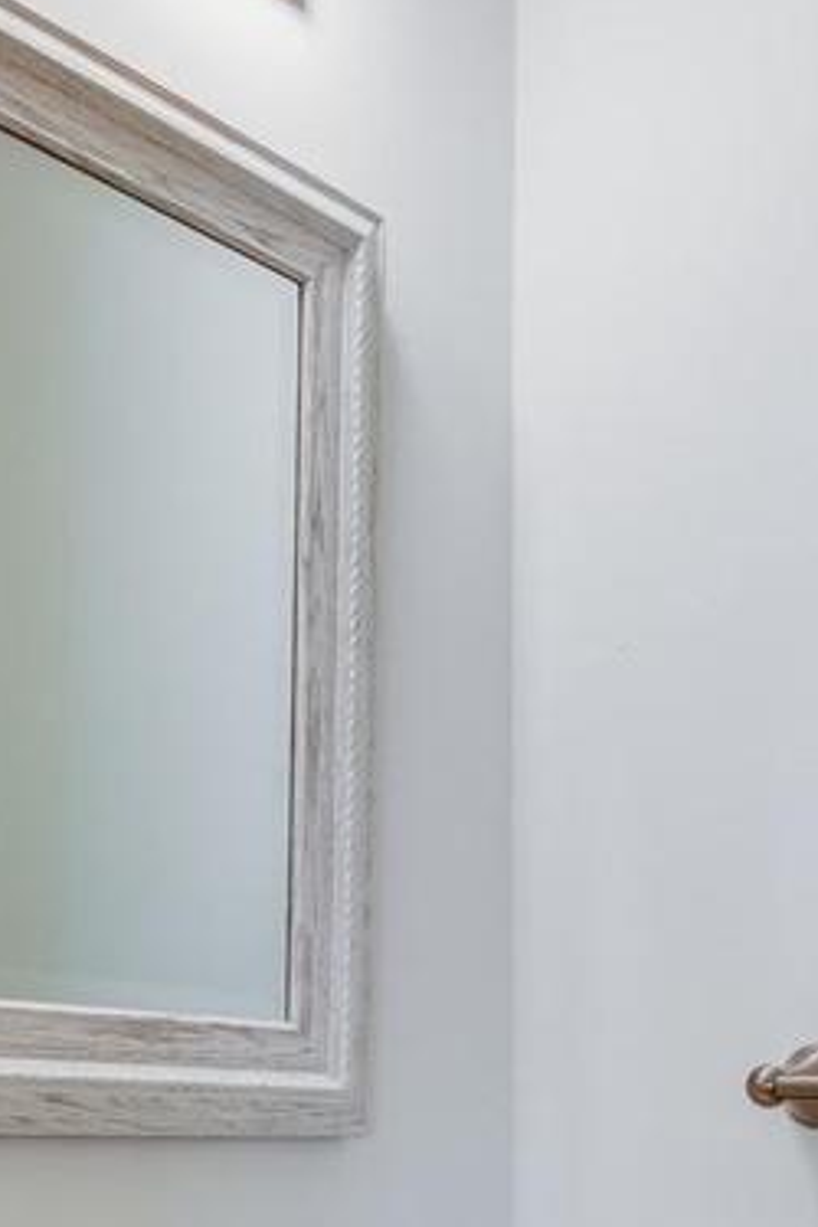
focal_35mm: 49
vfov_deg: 37.5
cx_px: 483
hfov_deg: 27.5
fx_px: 1670
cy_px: 1126
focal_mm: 17
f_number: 8
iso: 400
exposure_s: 1/40
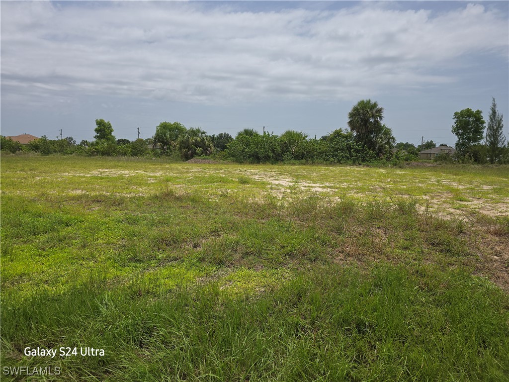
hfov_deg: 73.9
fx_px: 338
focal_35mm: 23
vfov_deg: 58.9
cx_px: 254
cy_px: 191
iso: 12
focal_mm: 6.3
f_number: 1.7
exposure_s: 1/1700
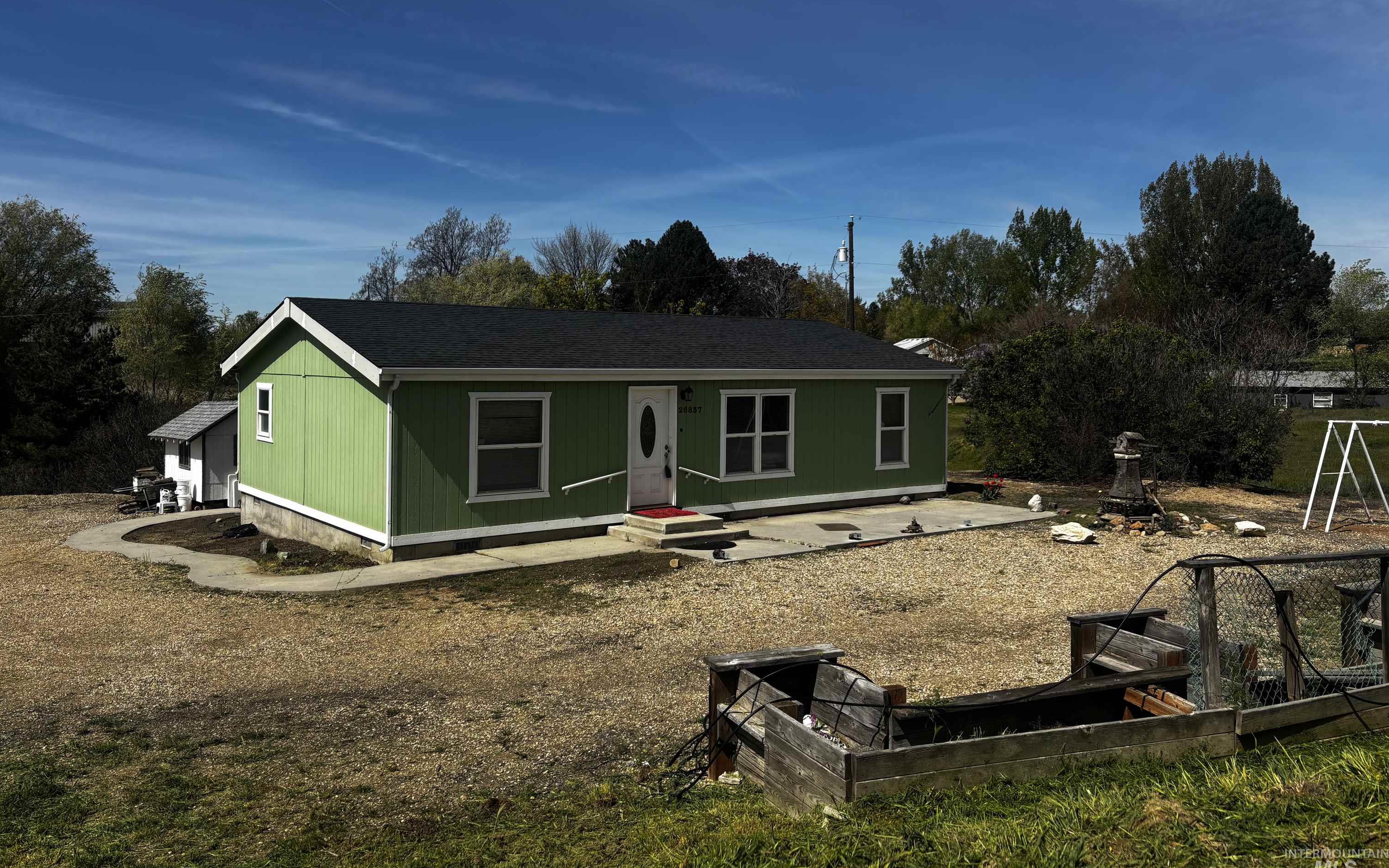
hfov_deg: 66.5
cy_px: 372
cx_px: 685
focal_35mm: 28
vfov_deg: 44.4
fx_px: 1060
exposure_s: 1/4854
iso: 50
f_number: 1.6
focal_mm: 5.96
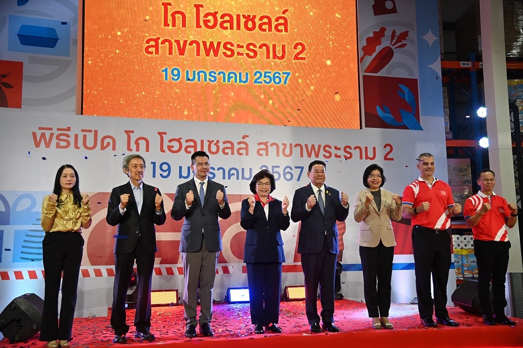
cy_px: 174
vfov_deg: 35.0
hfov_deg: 50.7
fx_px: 552
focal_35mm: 38
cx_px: 262
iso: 640
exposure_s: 1/320
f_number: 4
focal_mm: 38
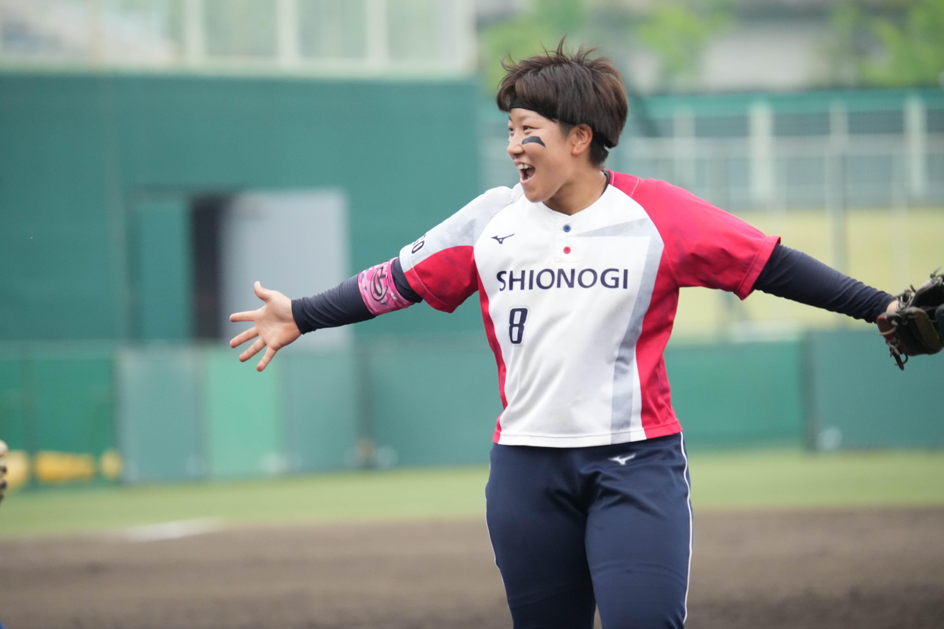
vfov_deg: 4.1
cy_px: 314
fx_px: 8839
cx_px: 472
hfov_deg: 6.1
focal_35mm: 337
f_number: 5.6
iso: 6400
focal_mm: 337.1
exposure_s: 1/1600
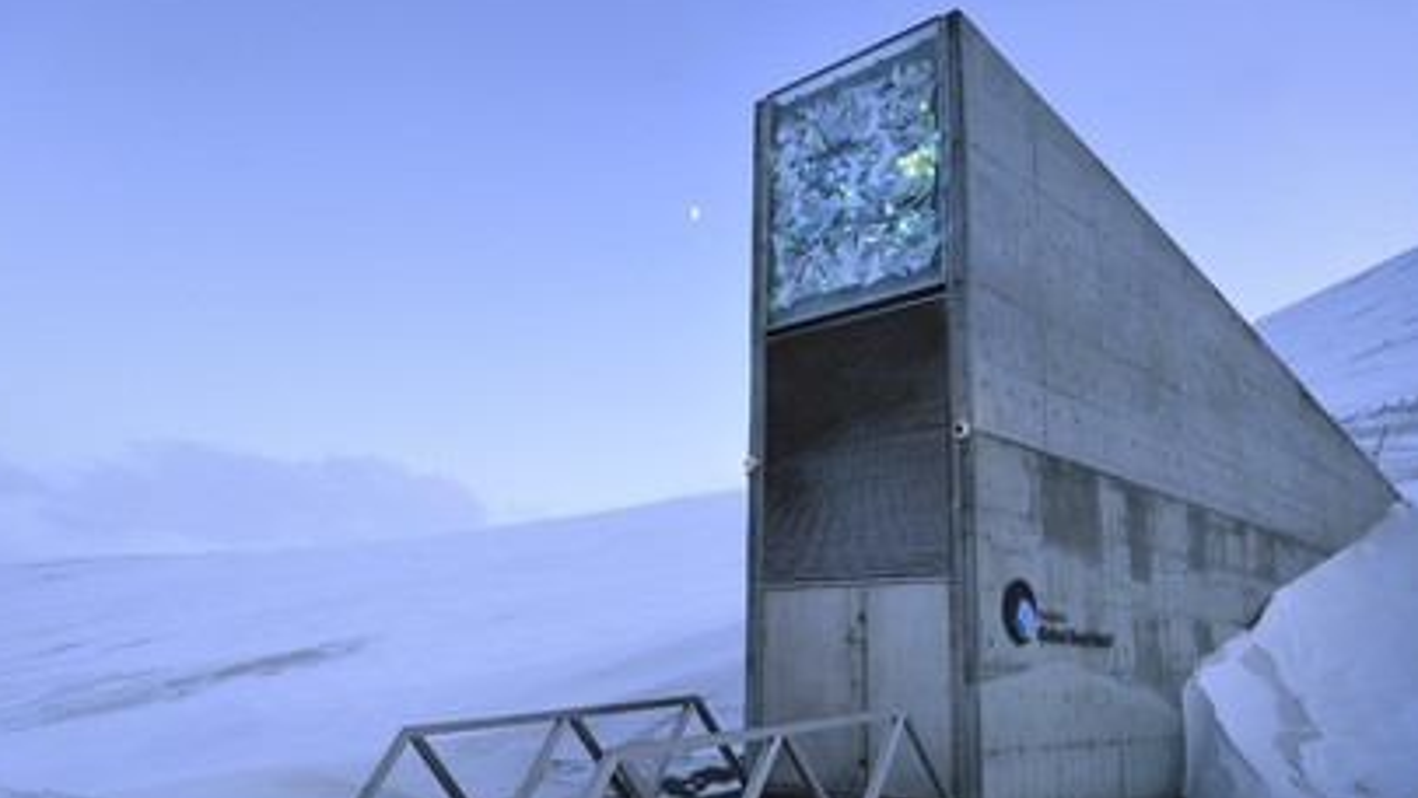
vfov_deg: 44.3
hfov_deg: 71.9
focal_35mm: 26
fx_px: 978
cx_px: 688
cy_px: 466
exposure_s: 1/60
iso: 800
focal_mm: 24
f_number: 6.3
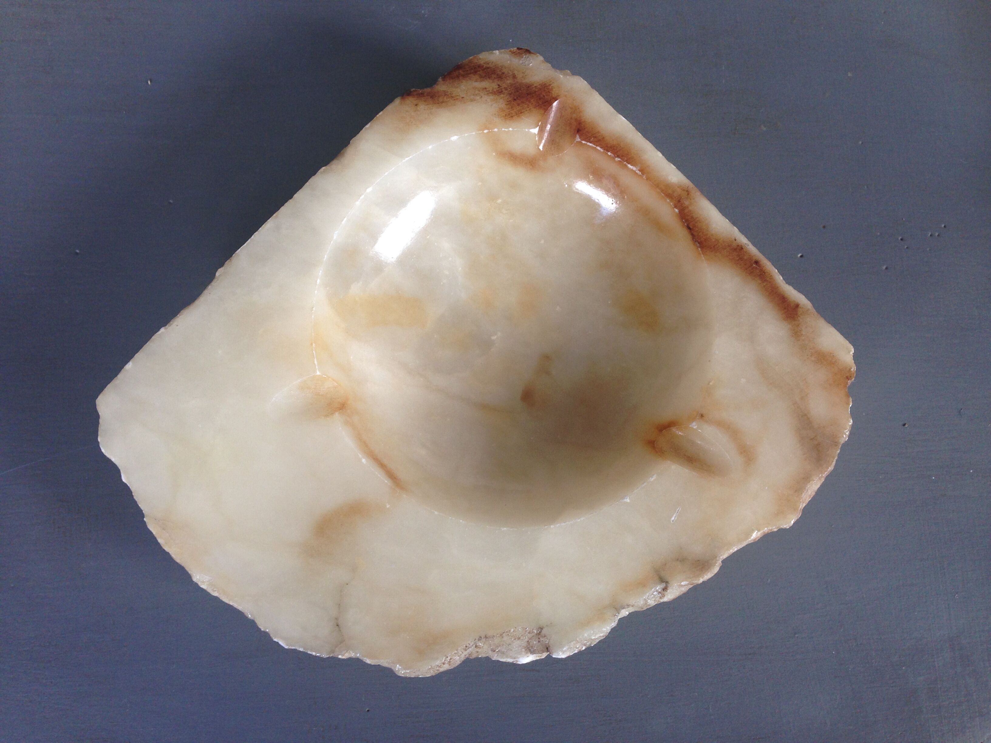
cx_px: 496
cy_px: 372
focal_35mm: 33
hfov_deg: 55.4
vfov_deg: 42.9
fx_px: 945
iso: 50
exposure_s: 1/40
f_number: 2.4
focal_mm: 4.12
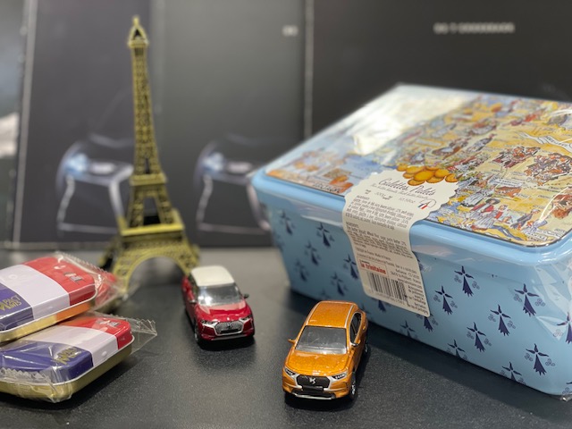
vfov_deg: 28.0
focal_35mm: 52
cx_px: 286
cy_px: 214
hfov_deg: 36.8
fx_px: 859
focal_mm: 6
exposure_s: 1/122
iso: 100
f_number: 2
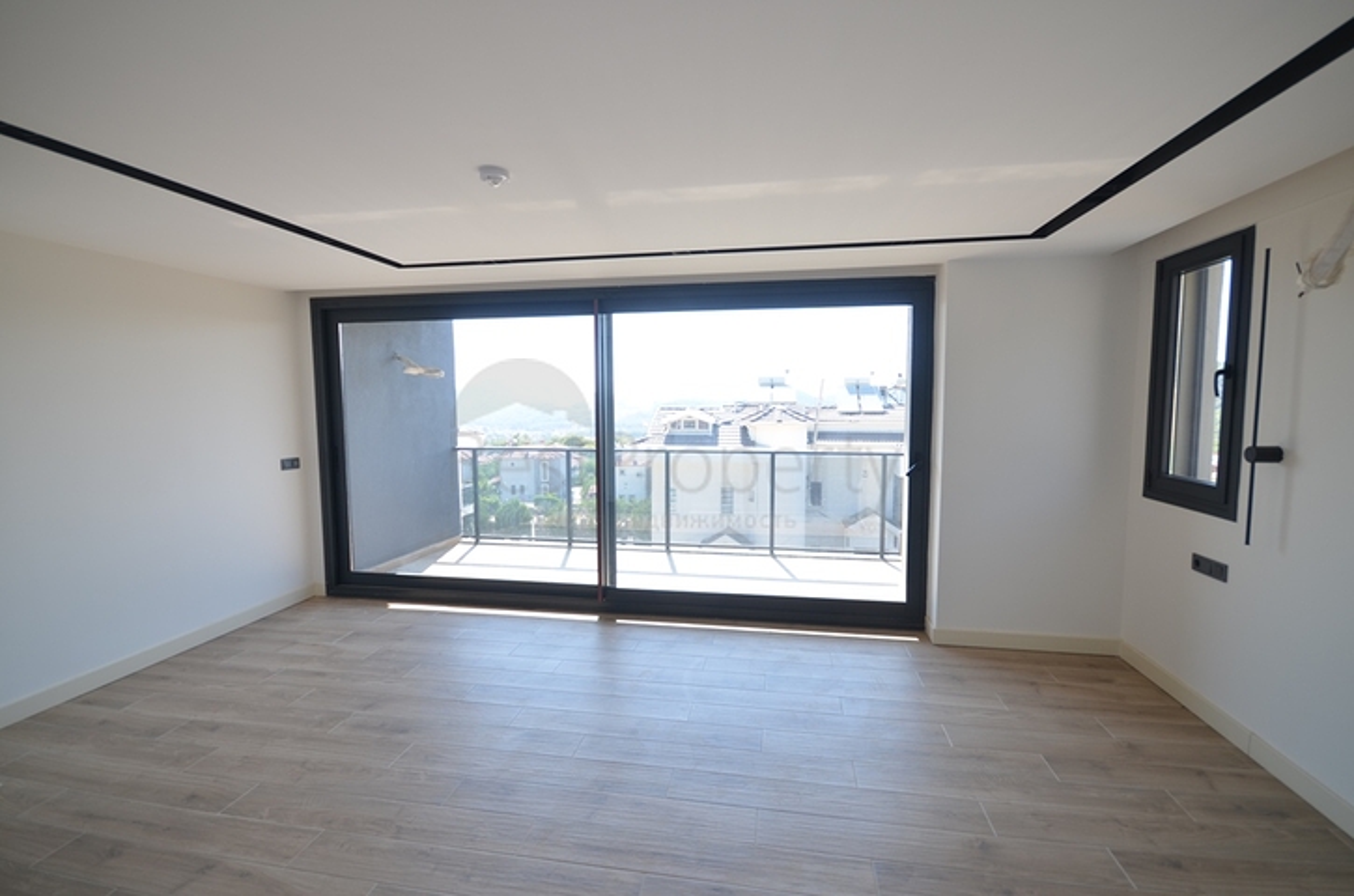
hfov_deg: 100.5
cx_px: 677
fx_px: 563
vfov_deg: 77.1
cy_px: 448
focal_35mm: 15
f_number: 5.6
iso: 100
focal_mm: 10
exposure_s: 1/80
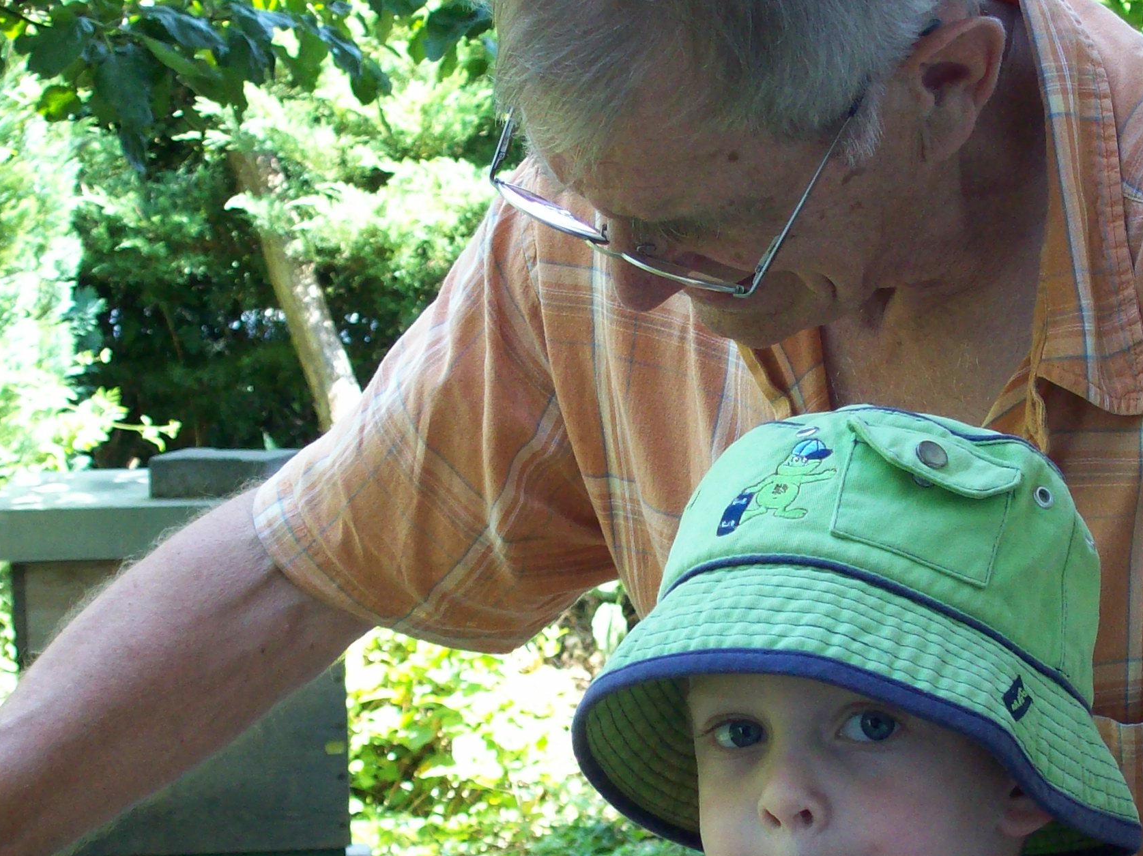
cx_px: 785
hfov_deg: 16.5
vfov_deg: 12.4
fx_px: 3928
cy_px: 618
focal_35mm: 119
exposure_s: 1/76.2
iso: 160
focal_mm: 11.6
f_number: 3.8
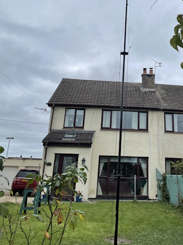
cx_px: 131
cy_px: 71
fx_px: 275
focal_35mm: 39
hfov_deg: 36.1
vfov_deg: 46.7
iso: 32
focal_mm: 4.2
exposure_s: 1/2451
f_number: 1.6
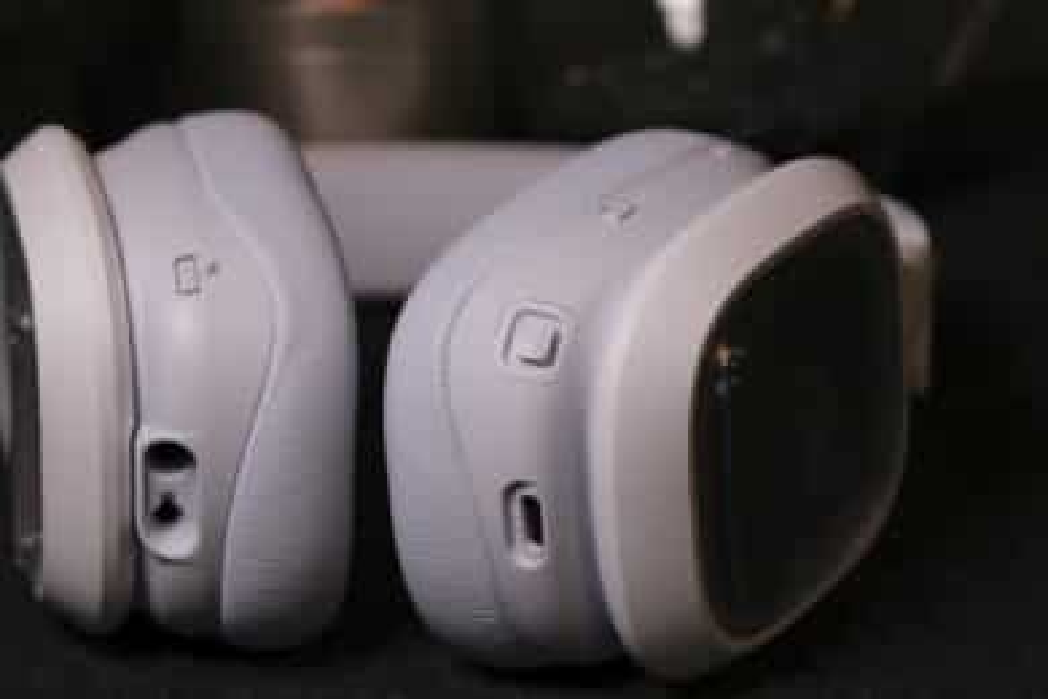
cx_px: 524
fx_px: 2562
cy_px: 350
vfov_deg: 15.5
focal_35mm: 88
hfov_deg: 23.1
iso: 640
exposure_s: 1/85
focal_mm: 58.6
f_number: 6.4
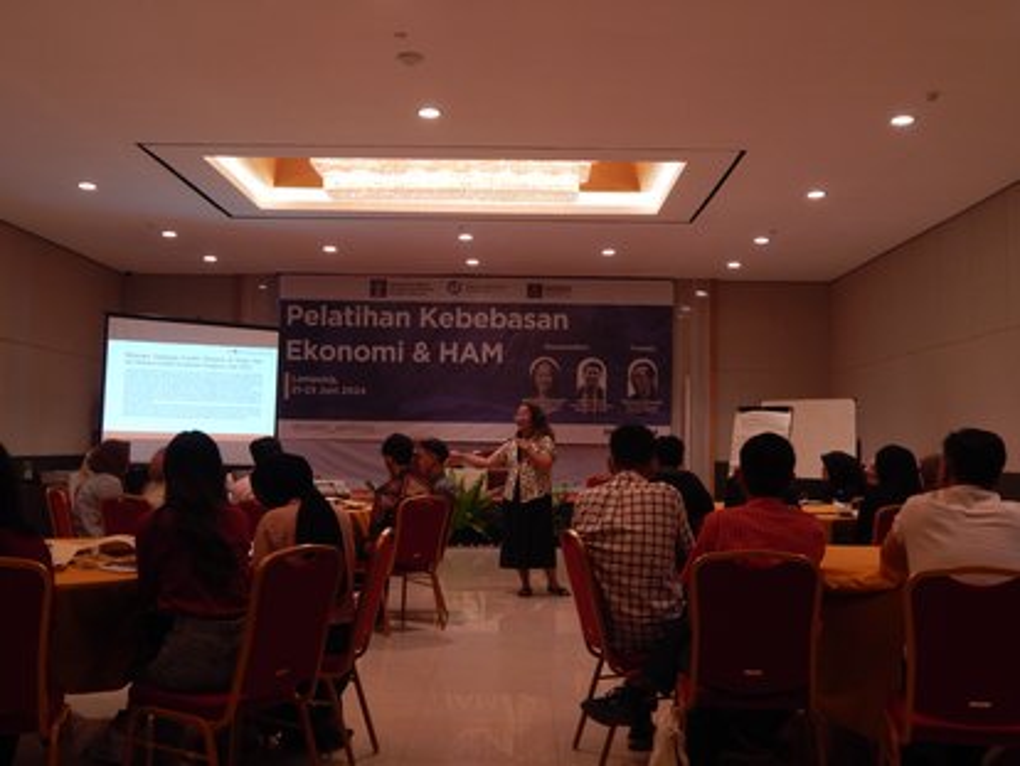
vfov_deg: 37.8
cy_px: 383
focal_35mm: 38
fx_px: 1120
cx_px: 510
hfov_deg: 49.0
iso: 220
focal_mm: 6.8
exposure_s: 1/30
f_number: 3.4
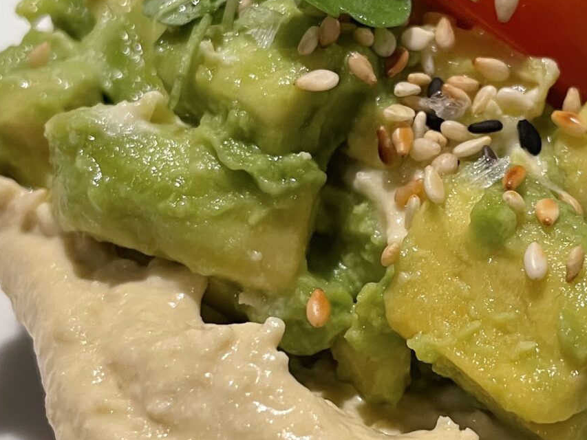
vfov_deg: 18.8
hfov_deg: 24.9
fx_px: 1323
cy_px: 337
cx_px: 388
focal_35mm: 78
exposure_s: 1/49
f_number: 1.6
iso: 200
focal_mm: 4.2
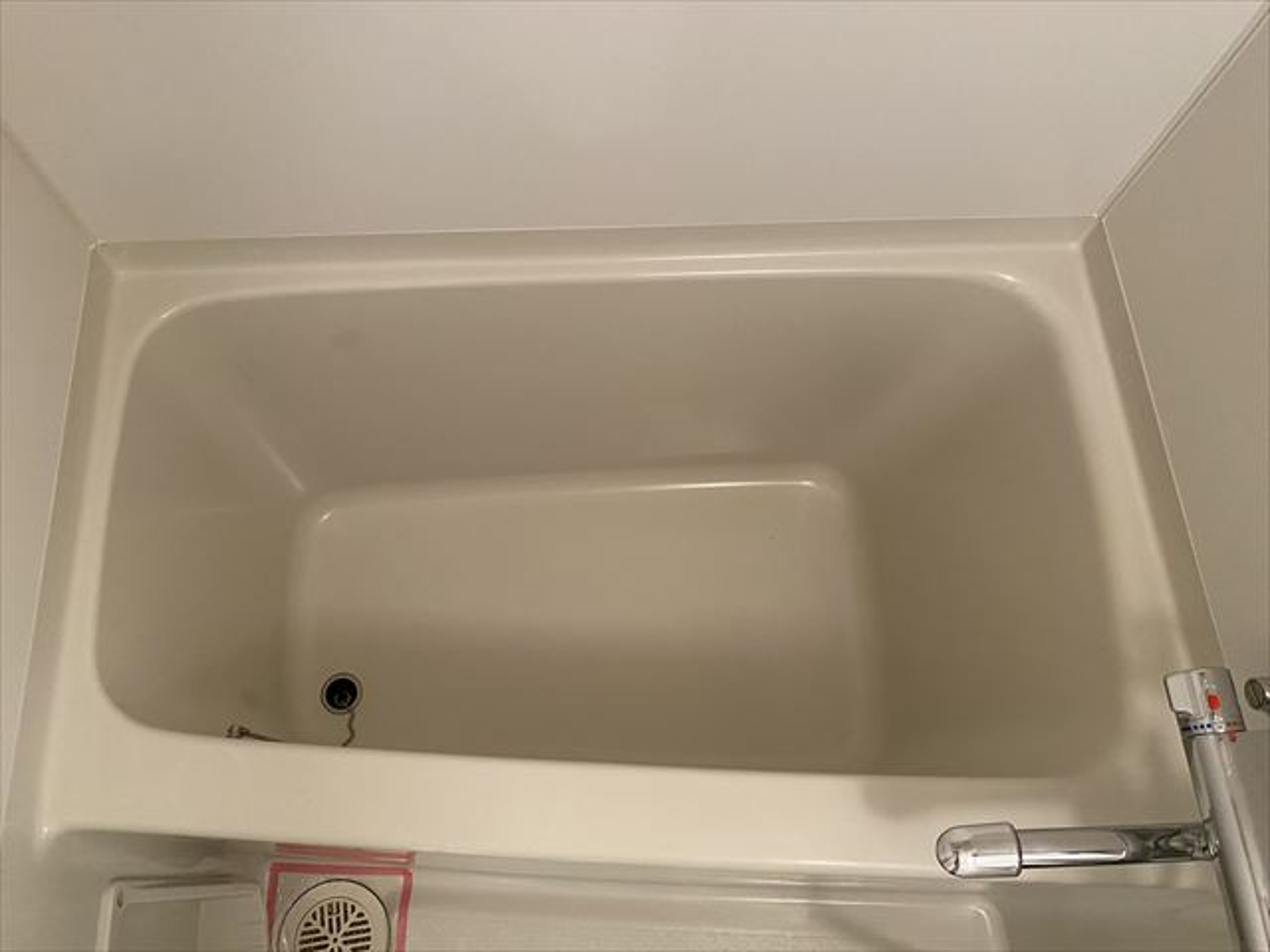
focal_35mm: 26
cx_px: 635
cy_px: 476
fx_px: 954
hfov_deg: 67.3
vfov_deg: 53.1
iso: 250
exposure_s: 1/50
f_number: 1.8
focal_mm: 4.25
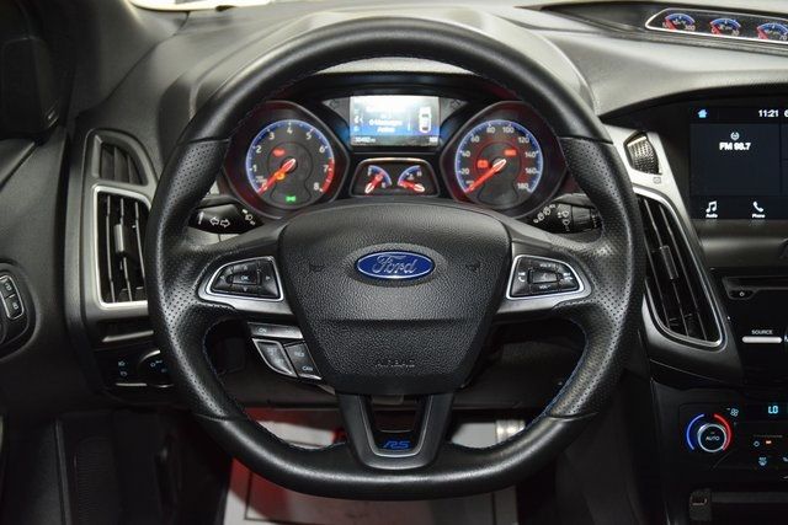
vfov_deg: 30.9
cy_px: 262
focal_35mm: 44
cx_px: 394
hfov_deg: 45.0
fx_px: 952
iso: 2000
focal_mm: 29
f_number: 3.8
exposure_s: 1/30
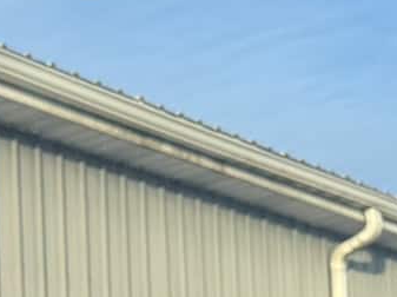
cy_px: 668
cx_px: -165
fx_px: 1673
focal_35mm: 146
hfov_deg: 12.9
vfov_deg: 9.3
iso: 80
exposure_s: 1/925
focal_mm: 6.76
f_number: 1.78
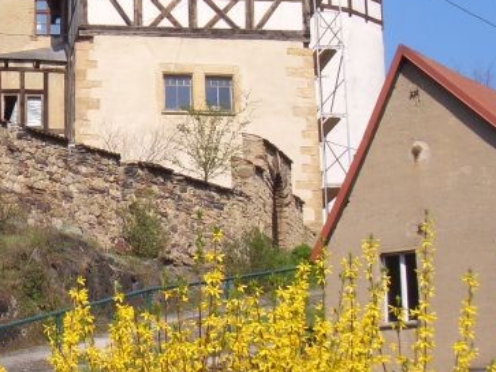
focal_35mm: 108
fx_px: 1547
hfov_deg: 17.7
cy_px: 40
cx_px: -11
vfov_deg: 13.6
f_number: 5
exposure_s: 1/320
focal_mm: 8.2
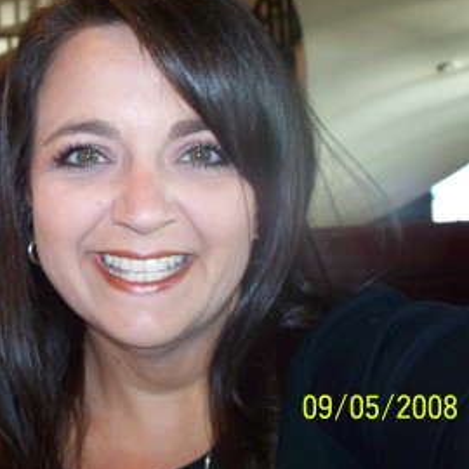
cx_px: 111
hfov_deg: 31.6
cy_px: 187
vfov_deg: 32.1
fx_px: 812
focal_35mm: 53
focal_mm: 7.54
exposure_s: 1/30
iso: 200
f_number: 2.8
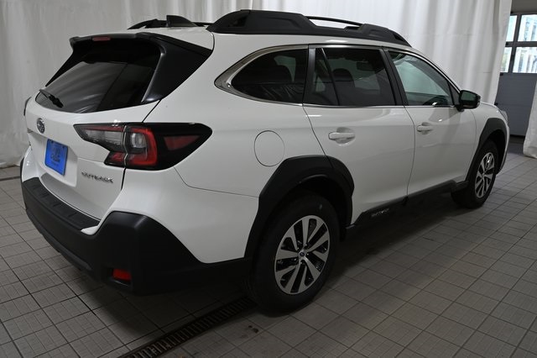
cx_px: 268
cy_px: 179
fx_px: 403
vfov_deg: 47.9
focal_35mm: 27
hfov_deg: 67.4
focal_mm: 27
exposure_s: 1/30
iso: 640
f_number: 10
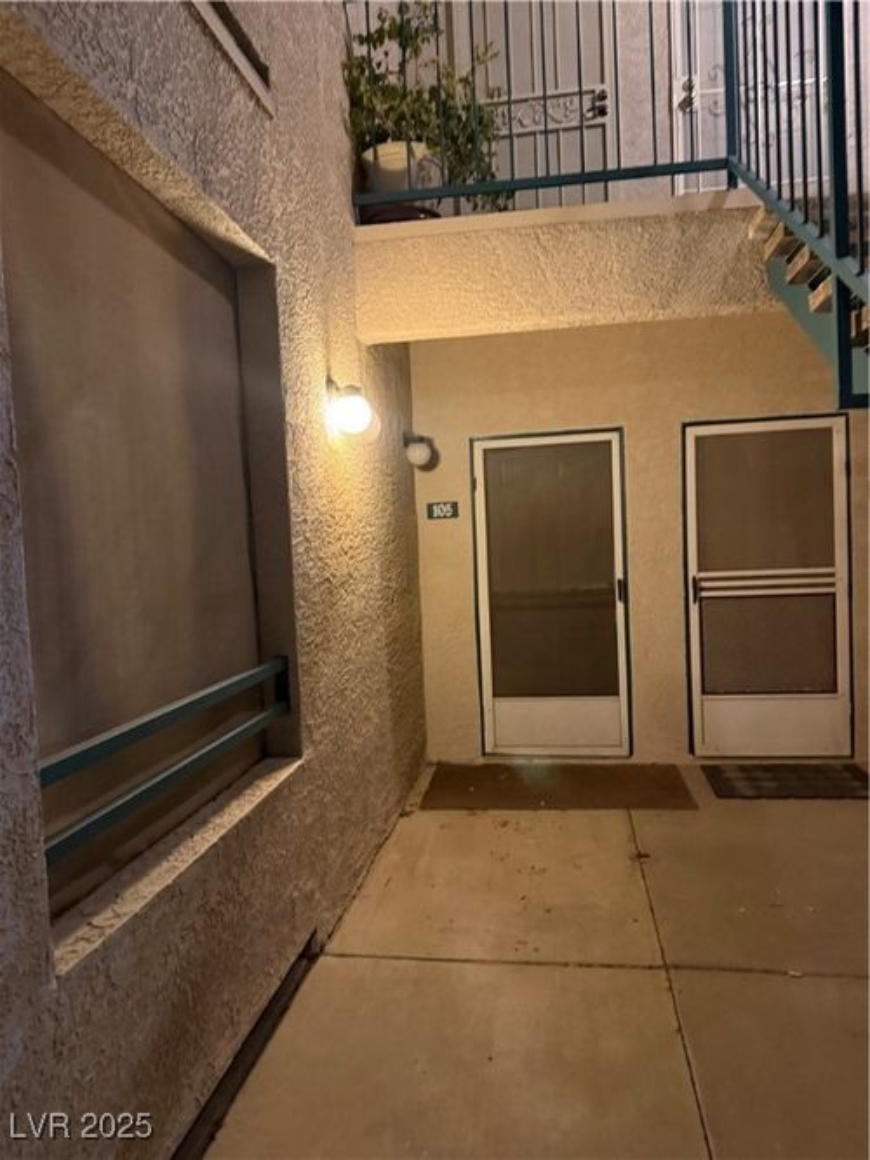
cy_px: 580
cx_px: 435
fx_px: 805
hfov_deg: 56.8
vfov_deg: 71.6
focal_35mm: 24
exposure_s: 1/30
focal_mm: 6.76
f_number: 1.78
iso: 800
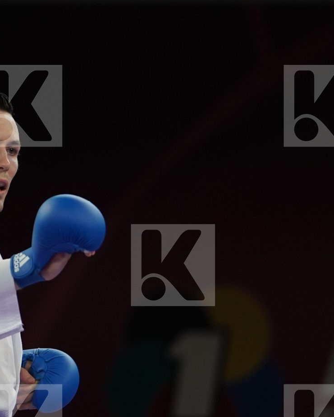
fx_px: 6758
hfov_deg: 2.8
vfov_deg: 3.5
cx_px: 20
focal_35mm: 547
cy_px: 265
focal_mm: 200
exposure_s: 1/1000
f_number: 2.8
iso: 1250
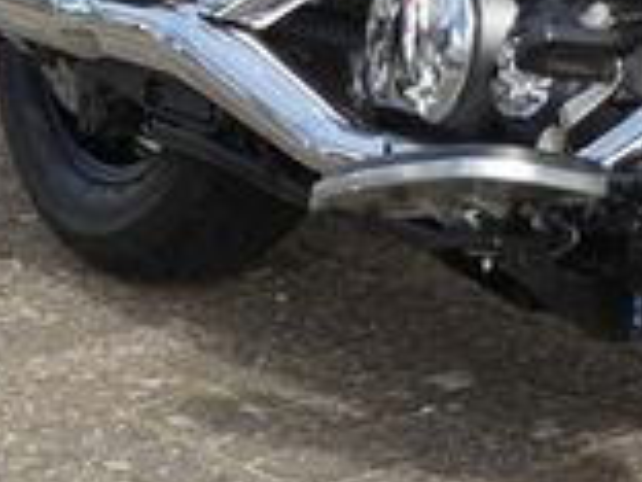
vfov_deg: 8.3
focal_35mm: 176
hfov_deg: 11.1
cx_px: 733
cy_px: -165
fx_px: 3264
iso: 80
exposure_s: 1/320
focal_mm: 7.8
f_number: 3.7
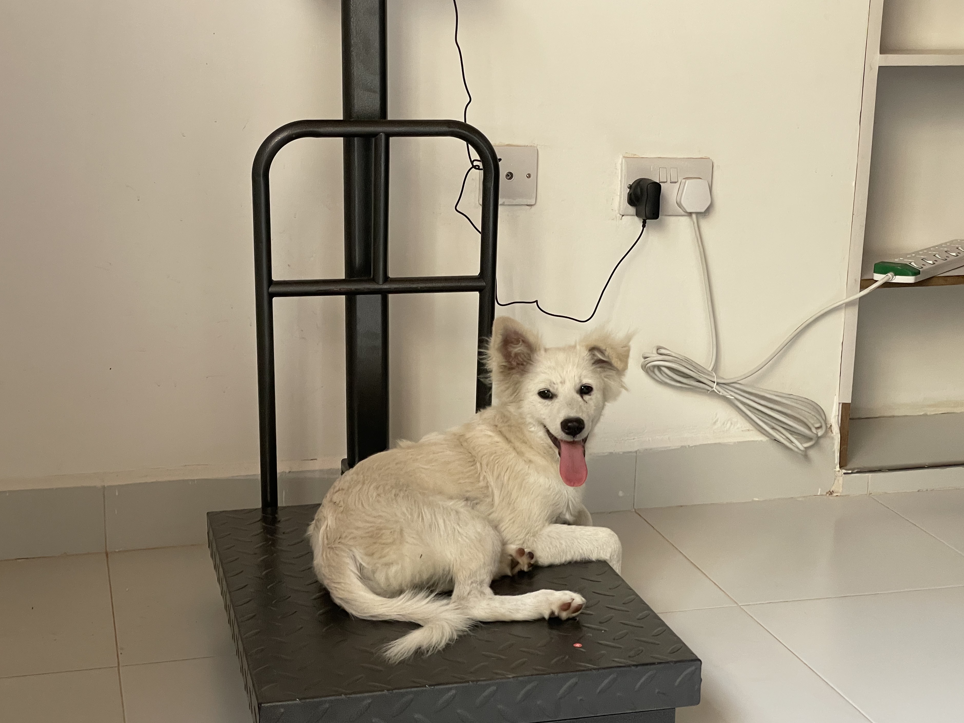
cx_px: 485
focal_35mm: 56
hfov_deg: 34.3
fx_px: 1560
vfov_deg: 26.1
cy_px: 371
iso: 200
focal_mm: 6
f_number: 2
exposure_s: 1/64
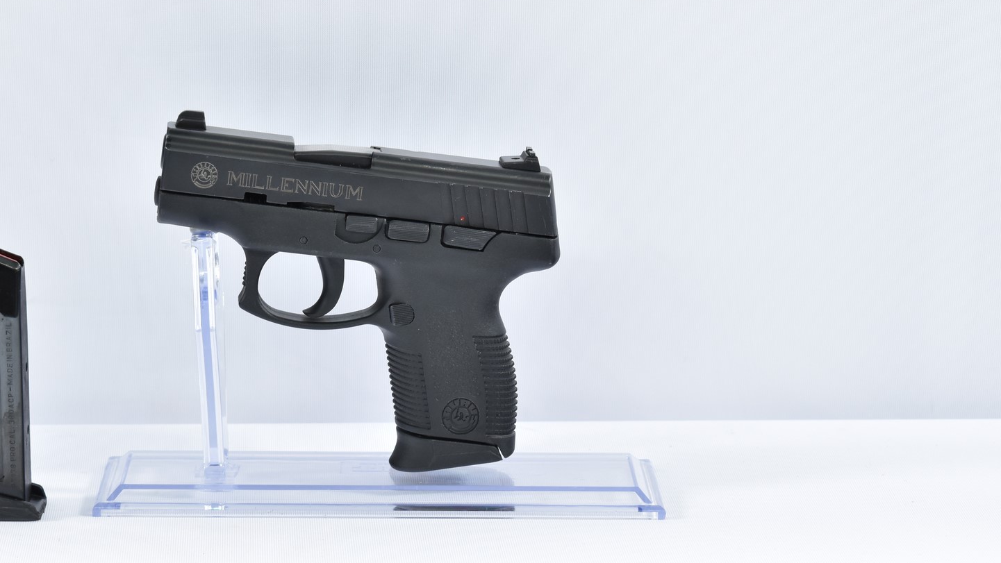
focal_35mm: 109
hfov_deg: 19.6
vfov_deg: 11.1
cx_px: 328
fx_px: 2894
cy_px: 264
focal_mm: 50
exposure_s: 1/20
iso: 640
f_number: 5.6
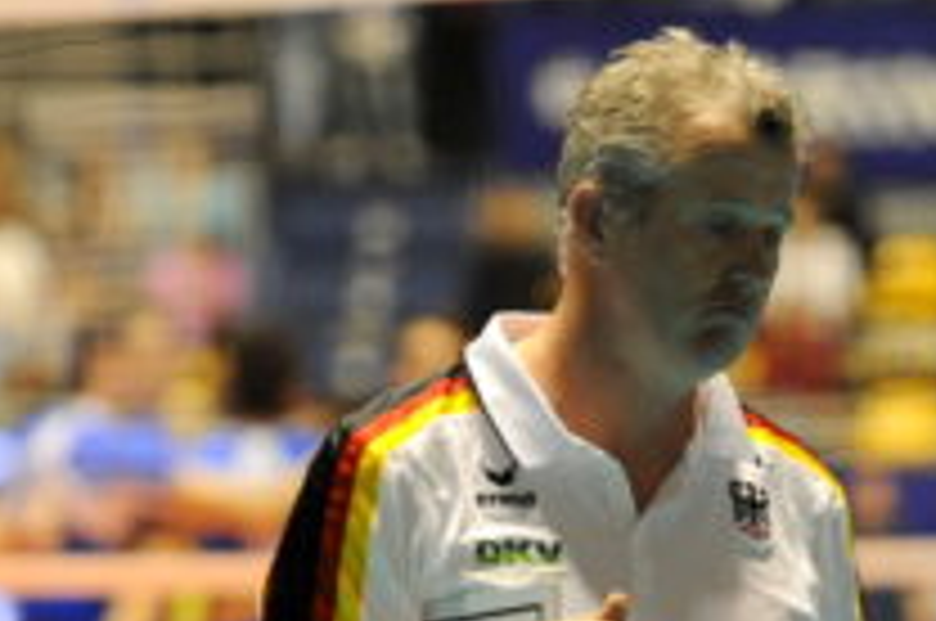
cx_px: 441
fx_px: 7398
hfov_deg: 7.2
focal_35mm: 285
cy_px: 378
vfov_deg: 4.8
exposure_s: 1/1000
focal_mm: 145
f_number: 2.8
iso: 3200
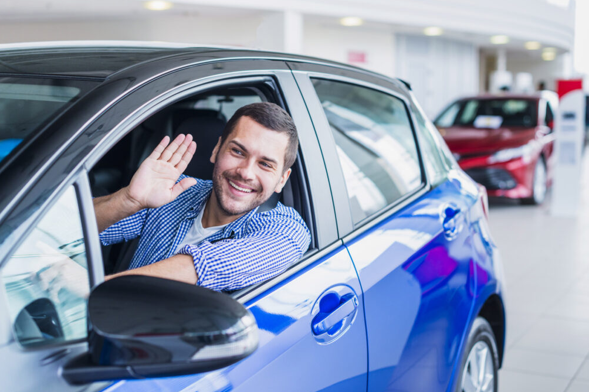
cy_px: 197
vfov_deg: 26.5
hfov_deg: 38.9
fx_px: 834
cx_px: 296
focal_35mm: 51
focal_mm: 50
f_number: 2.8
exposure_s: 1/100
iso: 500
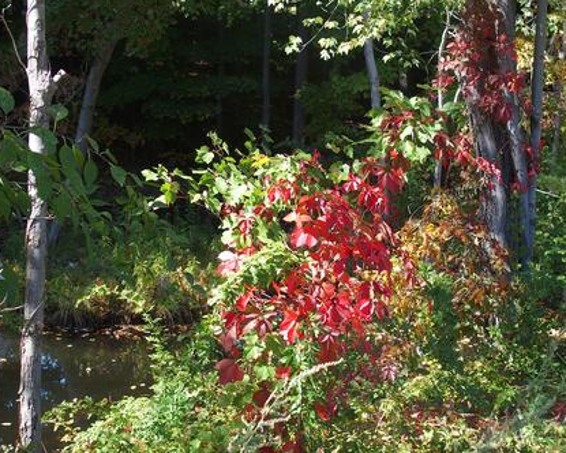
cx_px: 289
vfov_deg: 21.3
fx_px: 1206
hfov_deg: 26.4
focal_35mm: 72
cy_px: 226
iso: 100
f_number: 3.5
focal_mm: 14.5
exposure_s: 1/200
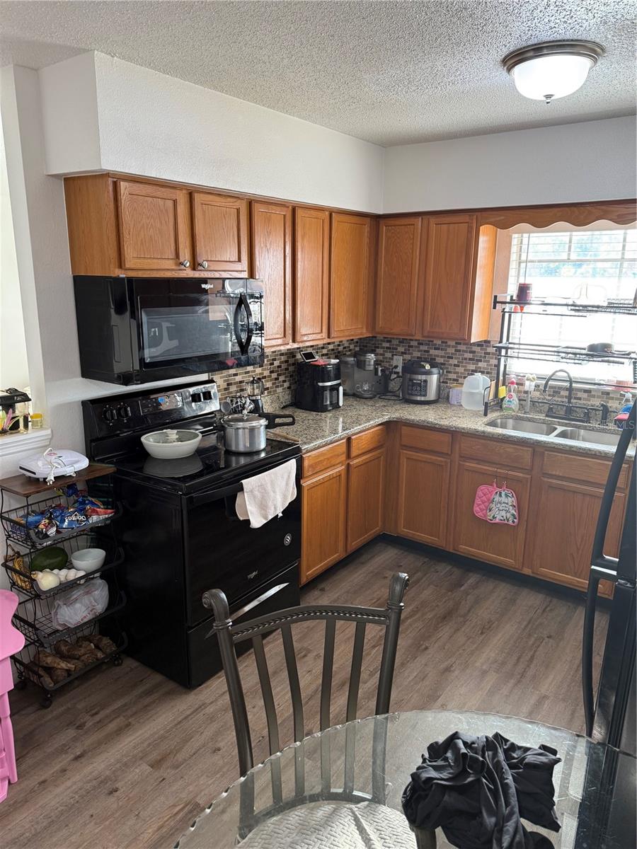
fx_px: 589
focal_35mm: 24
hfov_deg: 56.8
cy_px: 424
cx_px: 318
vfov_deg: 71.6
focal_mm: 6.76
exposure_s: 1/60
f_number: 1.78
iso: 160
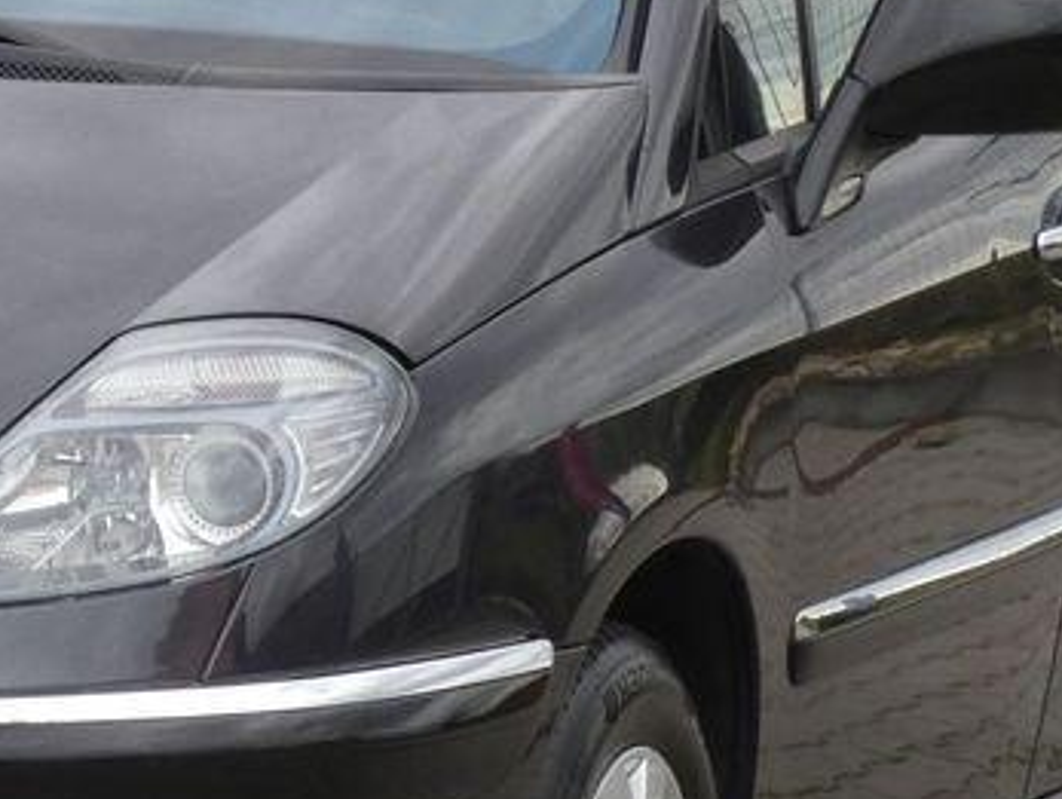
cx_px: -9
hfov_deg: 5.8
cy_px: 401
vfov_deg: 4.4
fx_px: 10411
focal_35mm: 339
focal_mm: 20.5
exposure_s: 1/80
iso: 200
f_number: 5.6
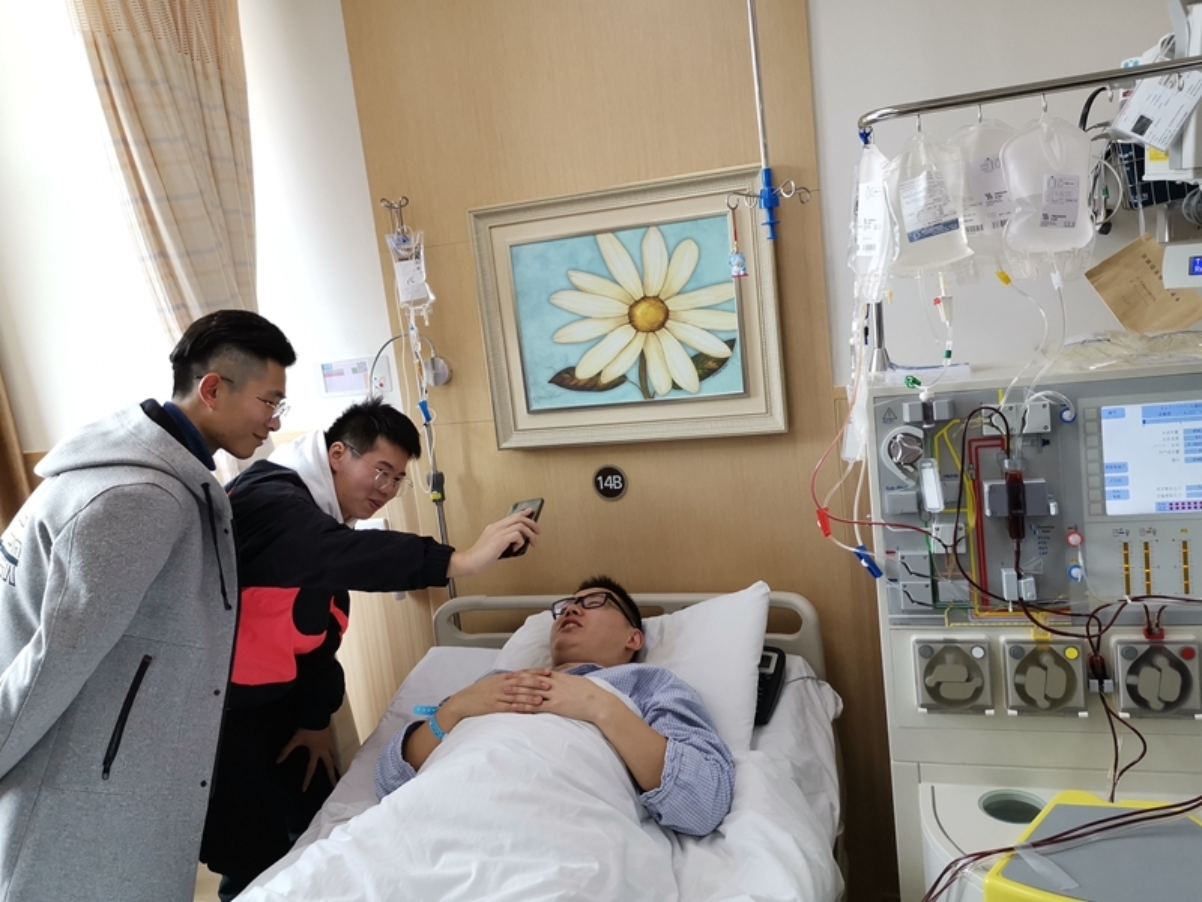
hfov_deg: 65.3
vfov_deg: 51.4
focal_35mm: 27
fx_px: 938
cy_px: 451
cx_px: 601
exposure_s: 1/100
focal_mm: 4.75
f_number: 1.8
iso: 100
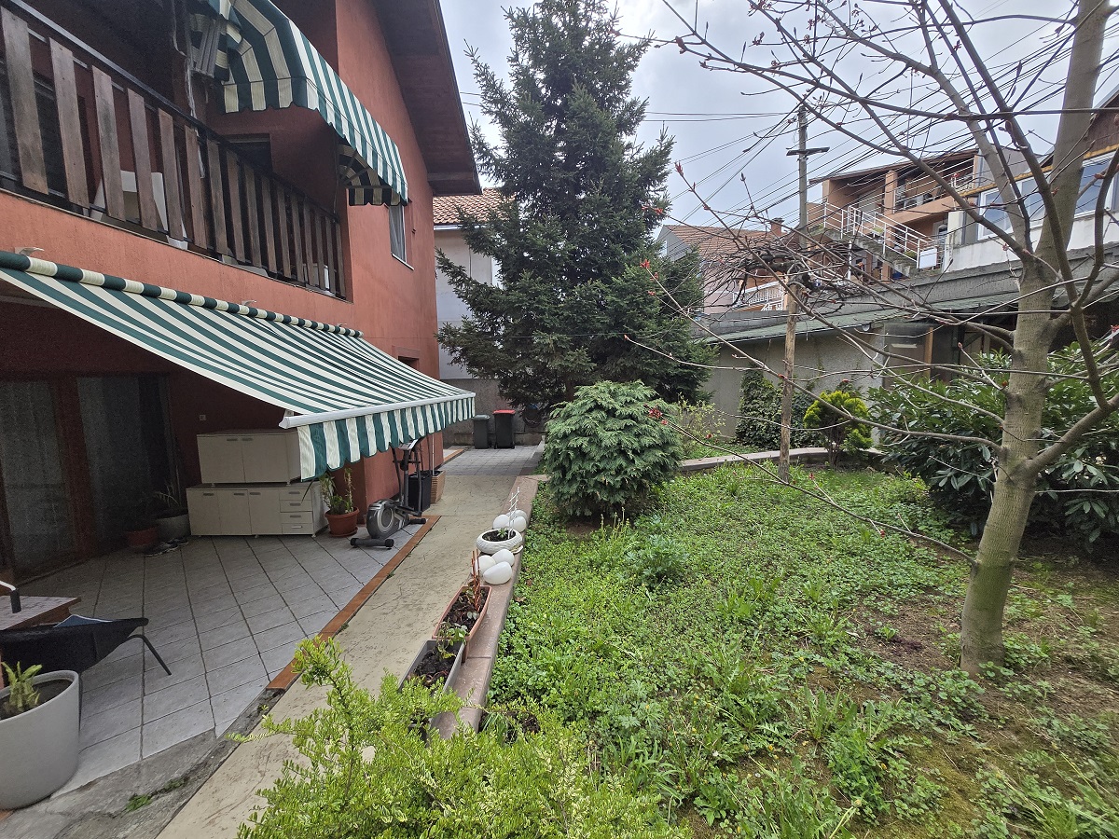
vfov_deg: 89.9
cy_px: 420
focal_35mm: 13
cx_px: 560
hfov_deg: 106.2
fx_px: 420
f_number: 2.2
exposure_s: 1/503
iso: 25
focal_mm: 1.7
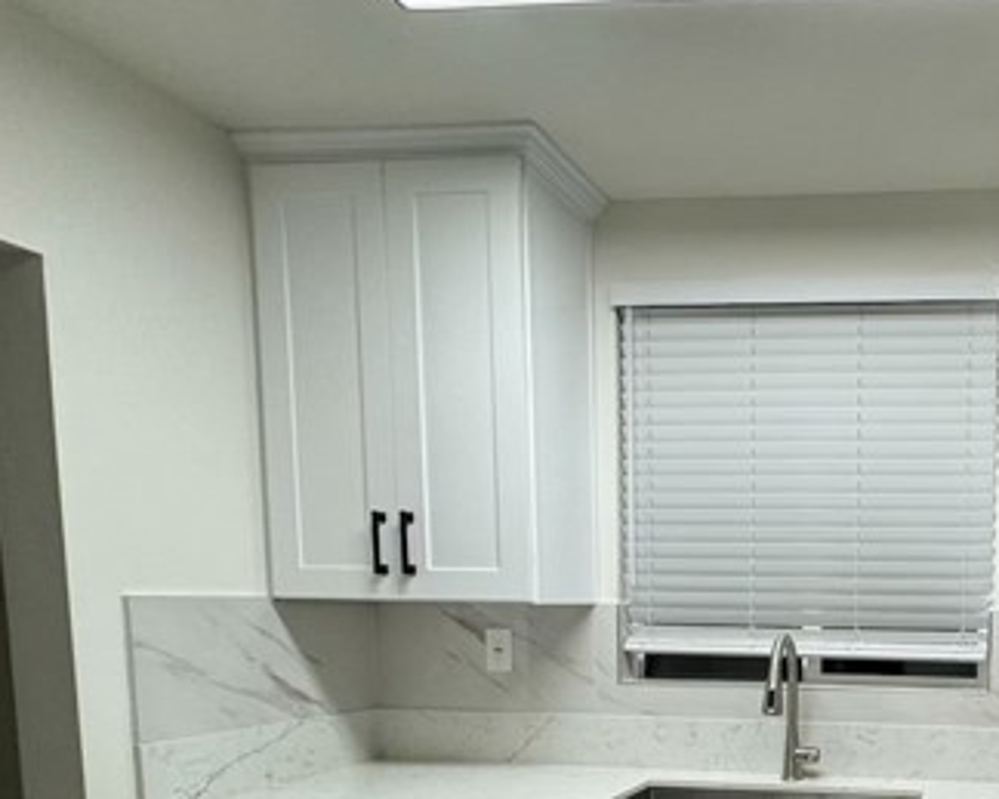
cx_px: 931
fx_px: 798
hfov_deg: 54.3
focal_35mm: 27
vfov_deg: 49.0
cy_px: 676
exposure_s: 1/120
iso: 125
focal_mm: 2.22
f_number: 2.2
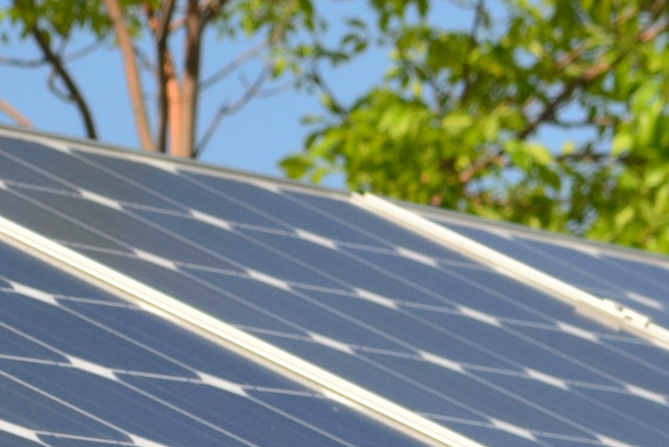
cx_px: 18
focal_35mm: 400
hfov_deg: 5.1
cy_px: 451
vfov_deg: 3.4
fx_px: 7442
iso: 100
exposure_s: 1/250
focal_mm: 55
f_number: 10
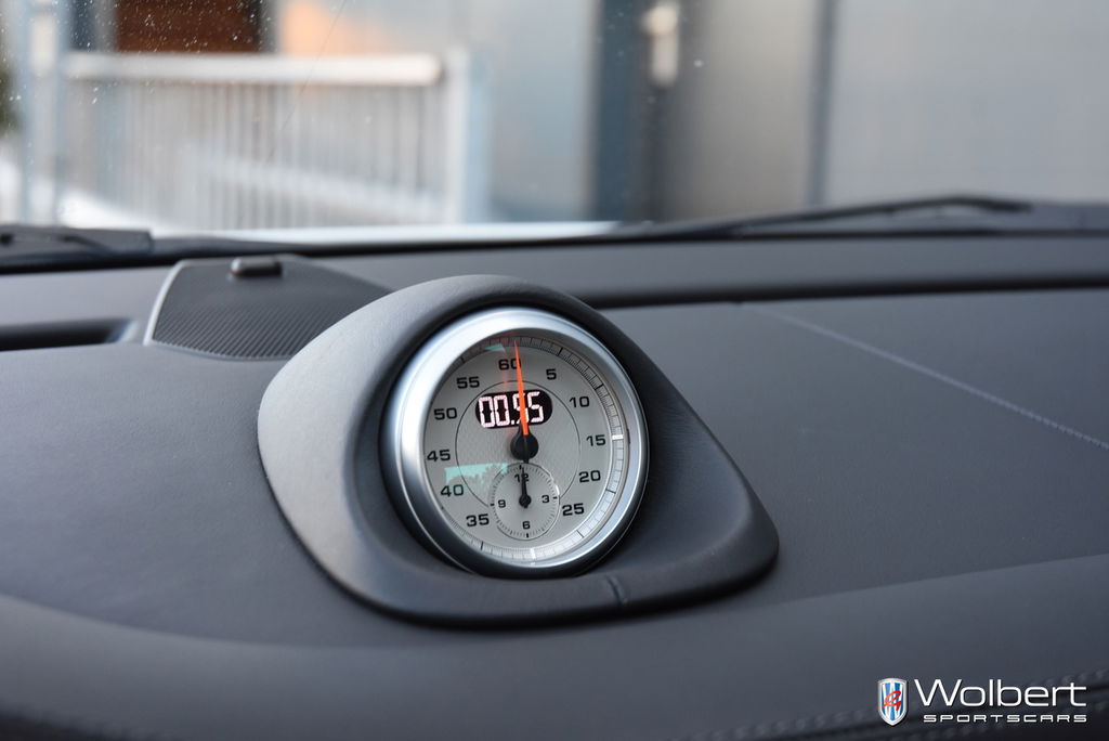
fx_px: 2034
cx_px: 554
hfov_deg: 30.5
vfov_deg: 20.6
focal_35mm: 66
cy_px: 370
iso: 800
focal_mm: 44
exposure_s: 1/125
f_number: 5.6
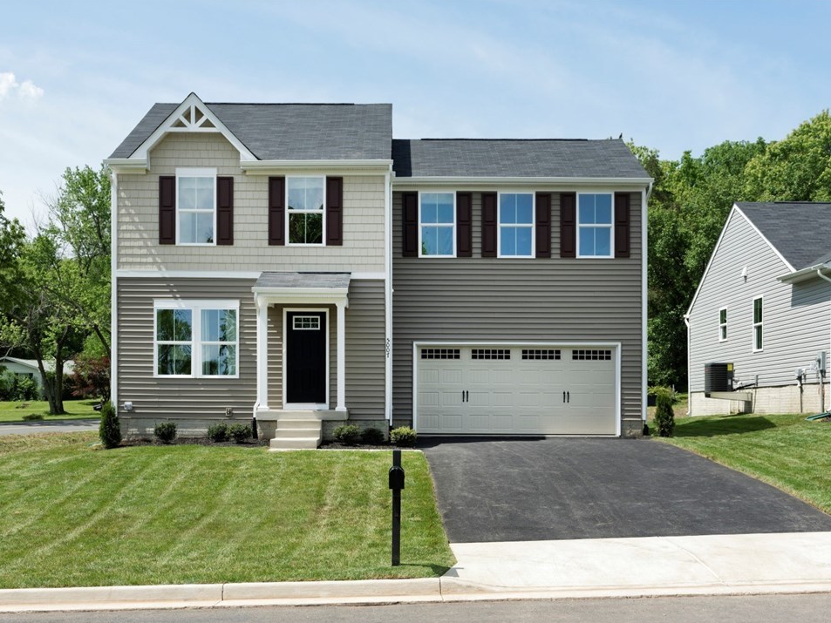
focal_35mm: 46
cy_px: 314
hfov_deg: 41.2
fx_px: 1104
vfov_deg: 31.5
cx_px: 382
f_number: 11
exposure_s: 1/500
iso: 320
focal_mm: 42
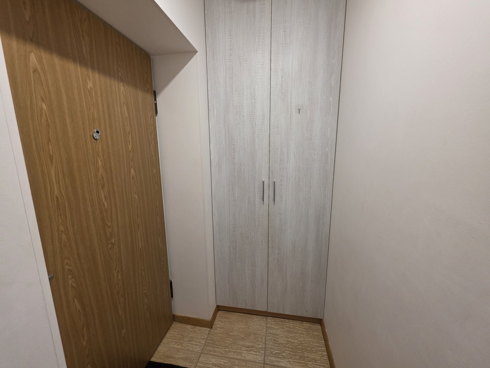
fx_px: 184
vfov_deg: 89.9
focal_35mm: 13
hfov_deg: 106.2
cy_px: 184
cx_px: 245
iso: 320
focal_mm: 2.2
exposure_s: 1/50
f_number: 1.9
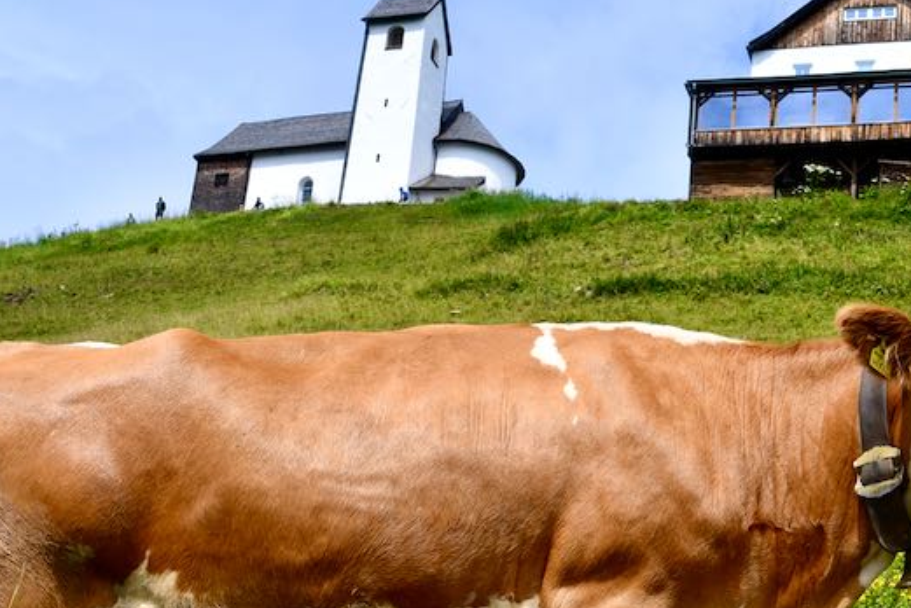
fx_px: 1924
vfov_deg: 17.8
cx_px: 526
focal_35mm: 76
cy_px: 473
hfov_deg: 26.6
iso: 140
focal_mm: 24
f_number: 8
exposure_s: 1/250
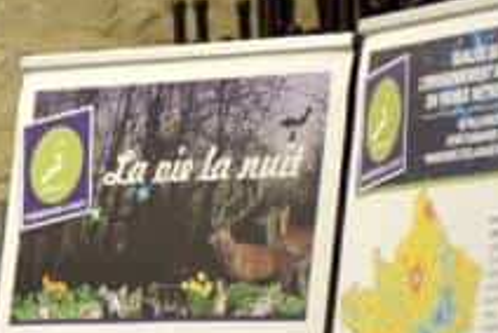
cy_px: 426
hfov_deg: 4.6
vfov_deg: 3.1
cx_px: -437
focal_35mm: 438
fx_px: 6067
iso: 560
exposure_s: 1/60
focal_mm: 62
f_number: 5
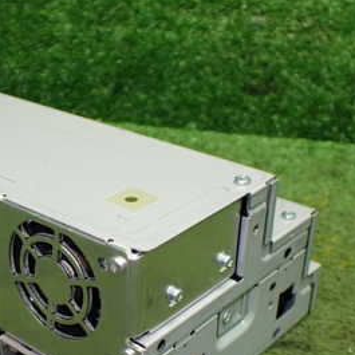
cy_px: 268
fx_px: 696
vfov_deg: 28.2
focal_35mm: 60
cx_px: 78
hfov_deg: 28.1
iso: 640
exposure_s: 1/125
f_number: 2.3
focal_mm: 5.4
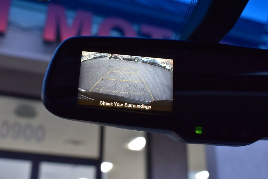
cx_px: 134
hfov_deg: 41.1
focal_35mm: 48
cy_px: 90
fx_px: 357
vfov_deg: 28.1
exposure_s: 1/30
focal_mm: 32
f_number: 7.1
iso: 400
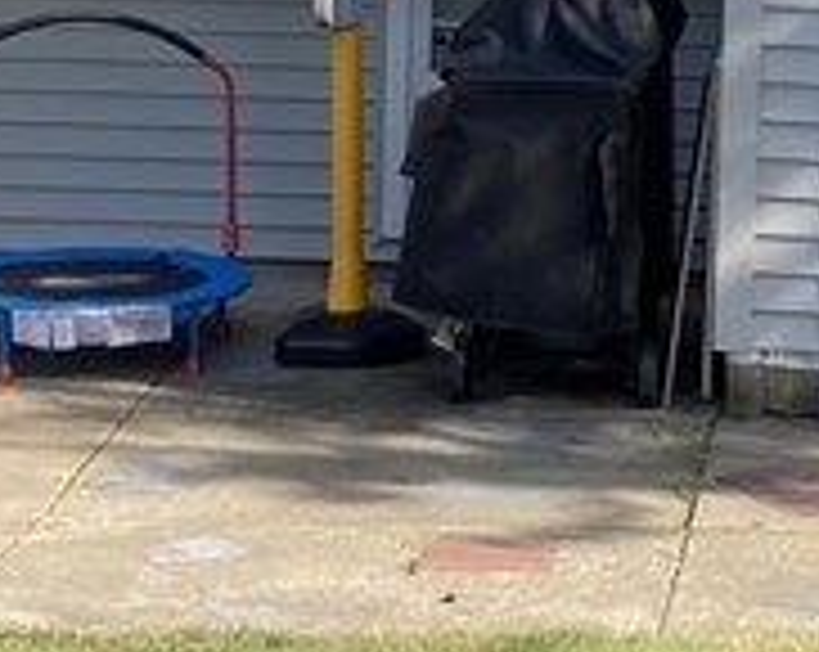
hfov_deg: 12.5
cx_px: 684
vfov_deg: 9.9
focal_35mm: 154
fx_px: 3727
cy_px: -31
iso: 20
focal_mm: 3.99
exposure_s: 1/759
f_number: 1.8
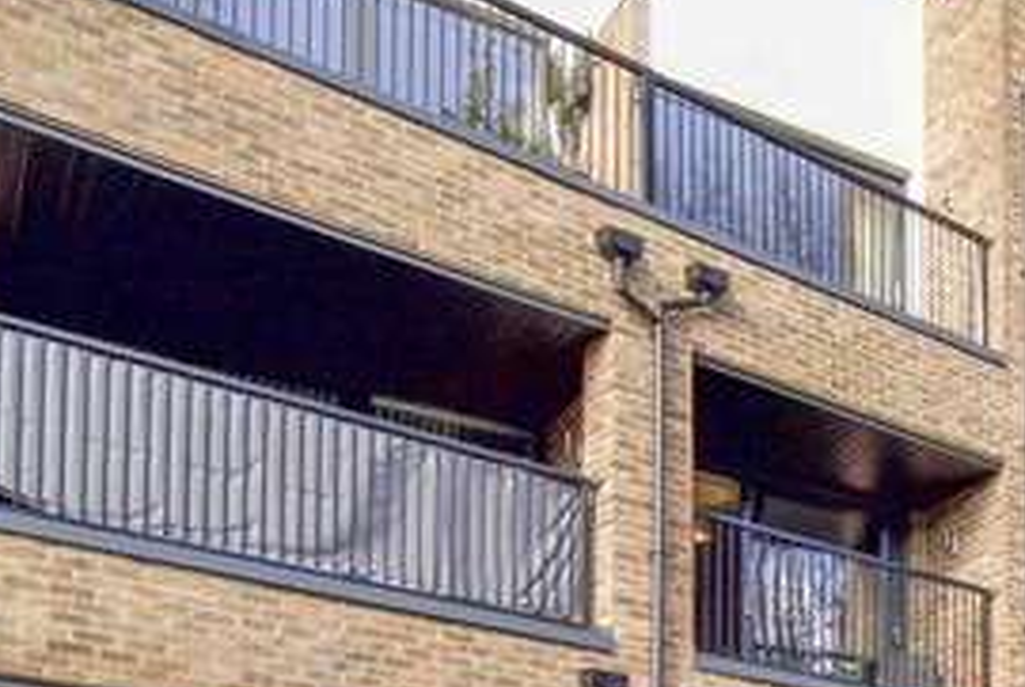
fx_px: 1511
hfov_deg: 33.9
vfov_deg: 24.7
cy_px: 638
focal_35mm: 53
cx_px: 1044
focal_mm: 14
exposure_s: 1/250
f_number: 9
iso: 250
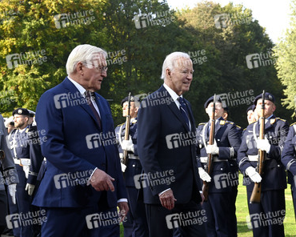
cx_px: 165
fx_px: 902
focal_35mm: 103
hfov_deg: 18.6
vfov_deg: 15.0
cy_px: 119
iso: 1250
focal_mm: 90
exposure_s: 1/320
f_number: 13
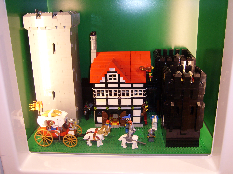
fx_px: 236
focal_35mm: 35
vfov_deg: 40.7
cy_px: 87
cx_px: 116
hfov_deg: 52.6
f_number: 2.8
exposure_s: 1/30
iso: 50
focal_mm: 5.8
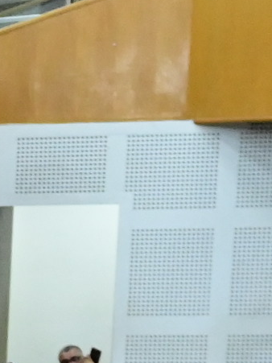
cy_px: 716
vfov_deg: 8.3
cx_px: -741
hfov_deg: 5.8
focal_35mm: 226
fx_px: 2369
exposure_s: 1/125
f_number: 4.5
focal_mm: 24
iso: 3200
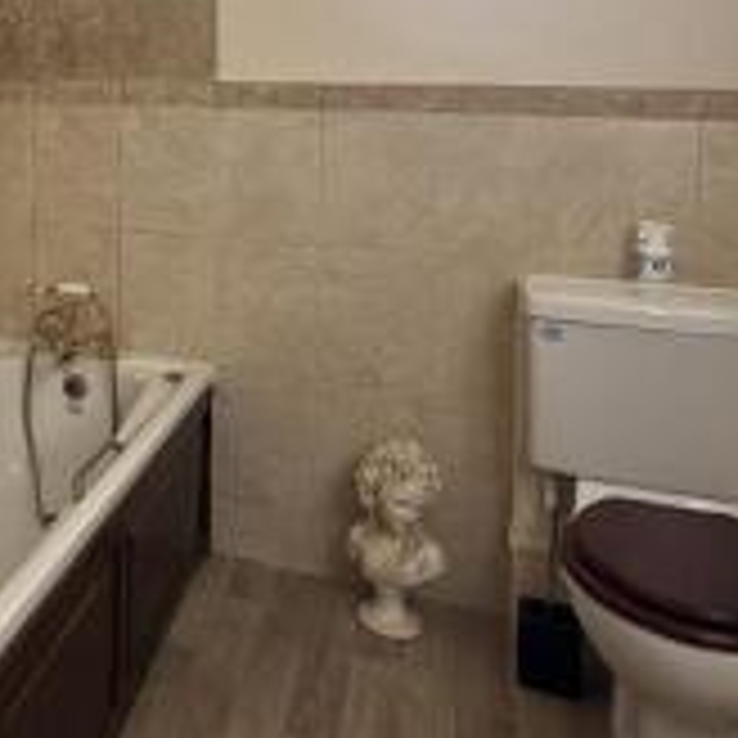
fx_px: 1061
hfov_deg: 33.6
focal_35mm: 44
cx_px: -65
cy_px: 106
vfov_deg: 36.5
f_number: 2.2
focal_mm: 2.22
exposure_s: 1/266
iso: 64
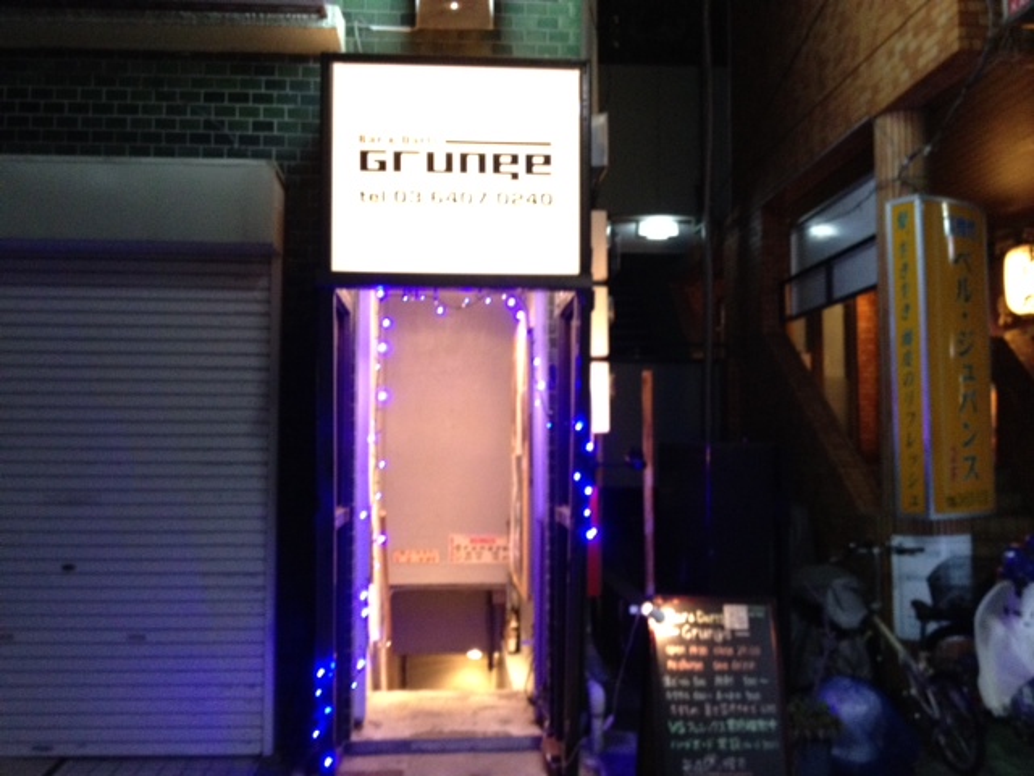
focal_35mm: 35
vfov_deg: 40.7
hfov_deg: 52.6
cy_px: 388
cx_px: 517
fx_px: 1045
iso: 400
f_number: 2.4
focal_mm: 4.28
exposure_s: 1/20
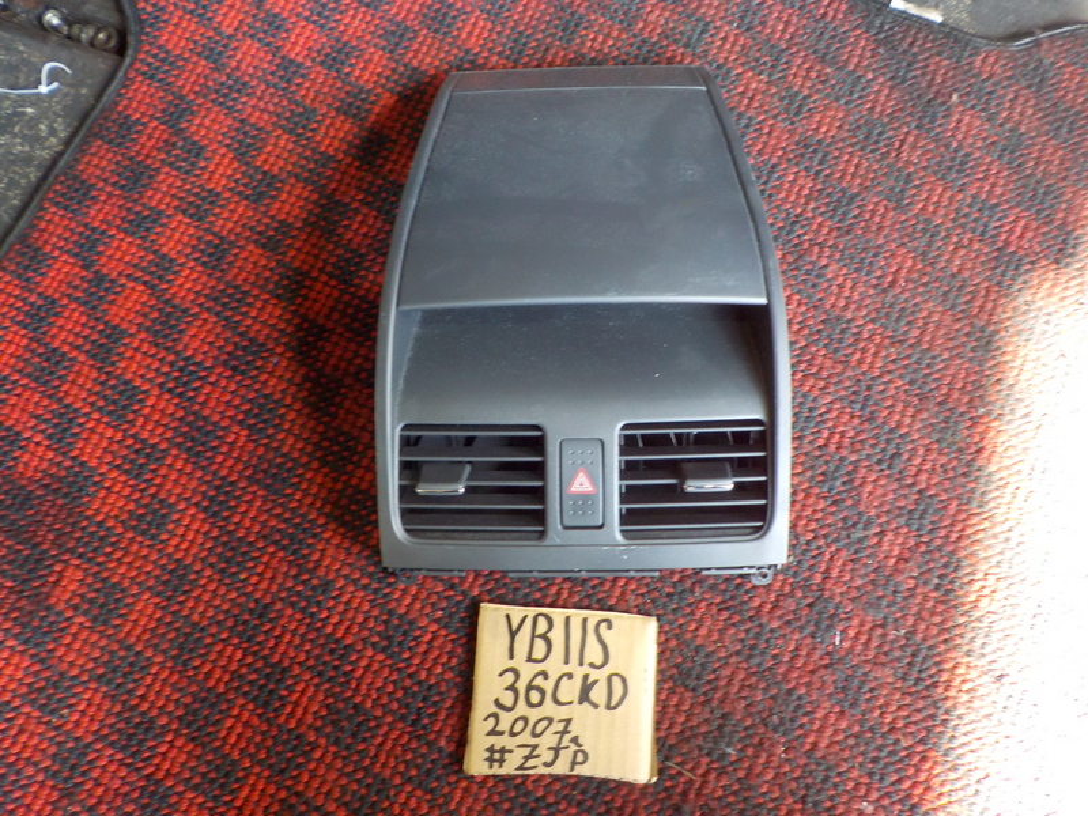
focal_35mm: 30
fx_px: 943
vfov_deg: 46.8
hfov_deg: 60.0
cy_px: 408
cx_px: 544
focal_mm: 4.1
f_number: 3.3
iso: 220
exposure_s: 1/30
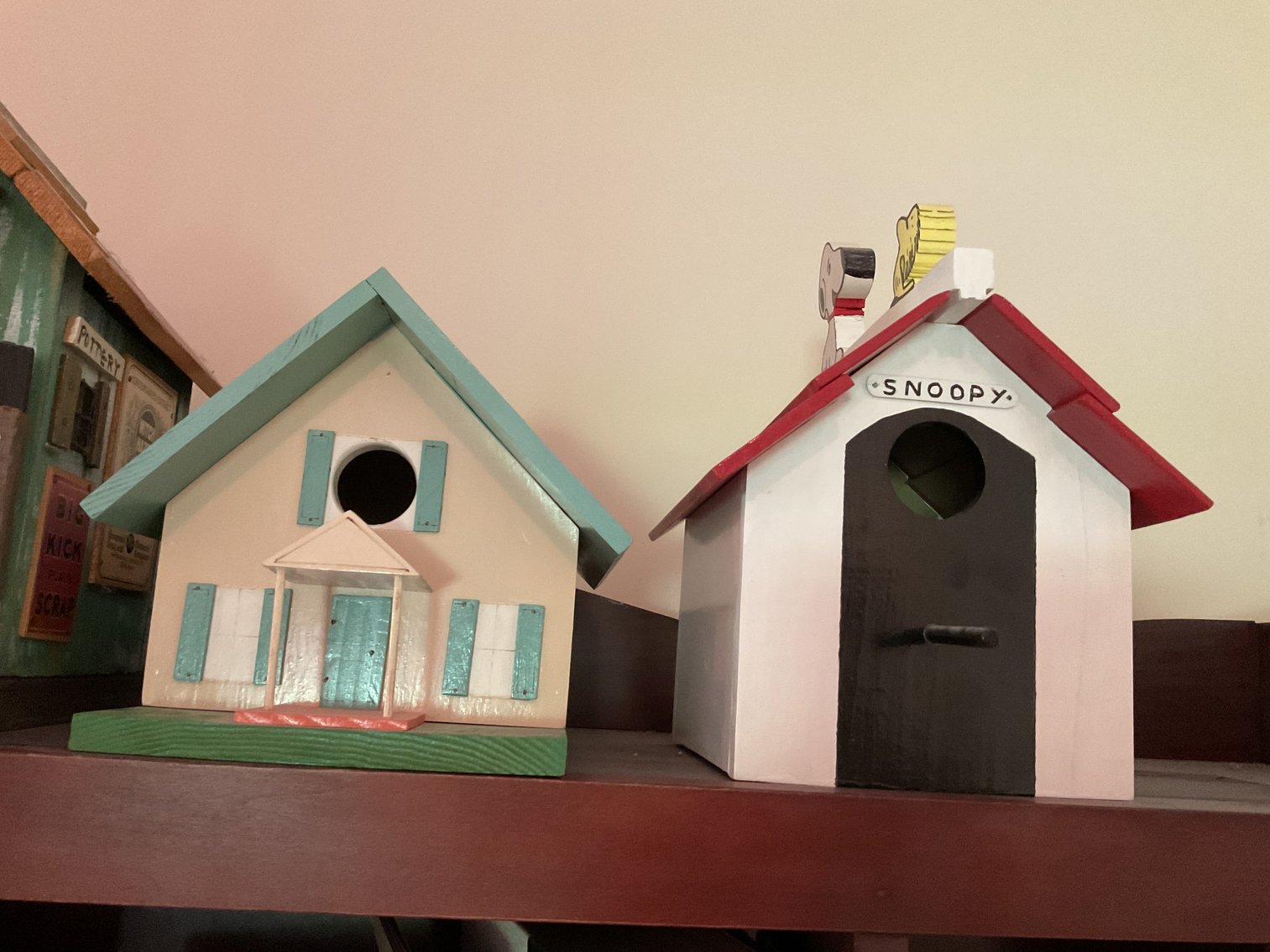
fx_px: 1064
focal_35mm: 29
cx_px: 635
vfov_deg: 48.2
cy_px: 476
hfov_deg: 61.7
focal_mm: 3
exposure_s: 1/40
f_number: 1.8
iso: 320
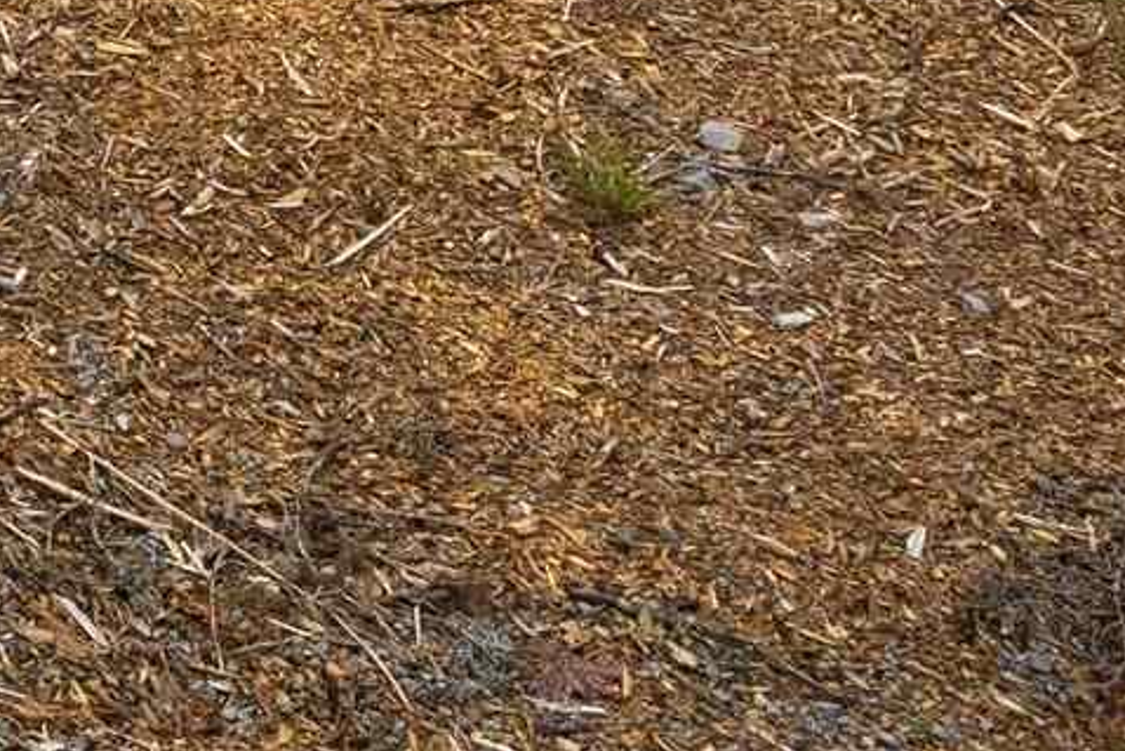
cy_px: -1203
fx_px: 2813
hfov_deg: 19.9
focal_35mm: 90
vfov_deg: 11.6
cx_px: -508
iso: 800
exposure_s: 1/2500
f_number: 9
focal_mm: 14
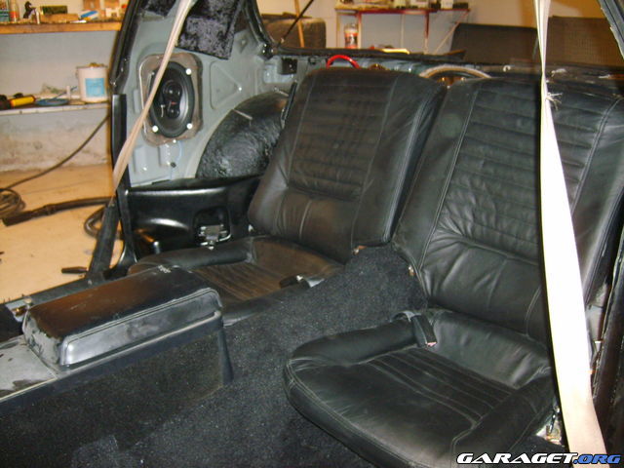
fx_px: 631
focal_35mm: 35
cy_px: 234
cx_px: 312
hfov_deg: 52.6
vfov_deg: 40.7
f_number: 2.8
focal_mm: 5.8
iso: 277
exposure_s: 1/30
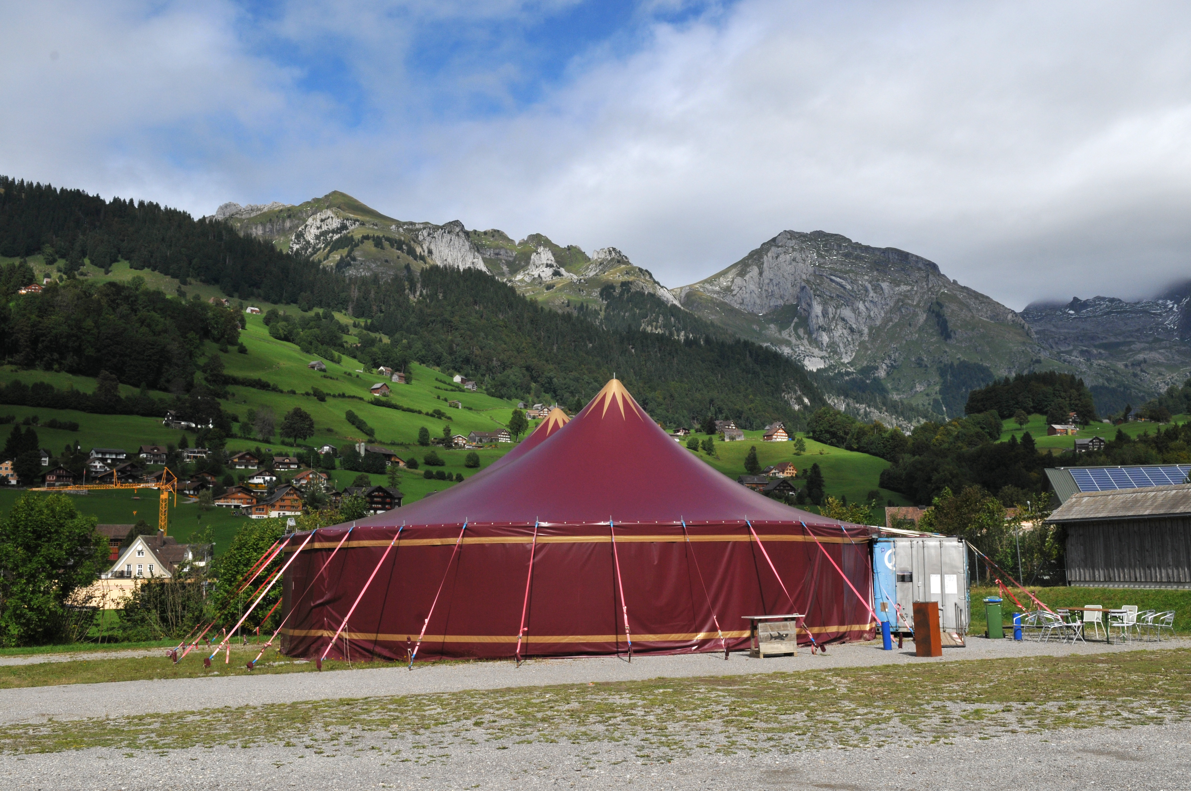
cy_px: 396
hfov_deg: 53.2
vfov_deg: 36.8
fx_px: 1190
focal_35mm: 36
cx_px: 596
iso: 320
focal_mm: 24
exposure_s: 1/640
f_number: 13
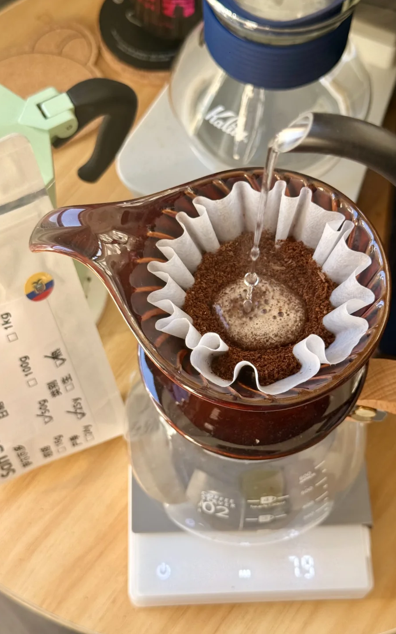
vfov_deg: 39.6
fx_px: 881
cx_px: 218
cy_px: 317
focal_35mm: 51
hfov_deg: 25.3
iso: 100
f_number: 1.78
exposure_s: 1/220
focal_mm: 6.76
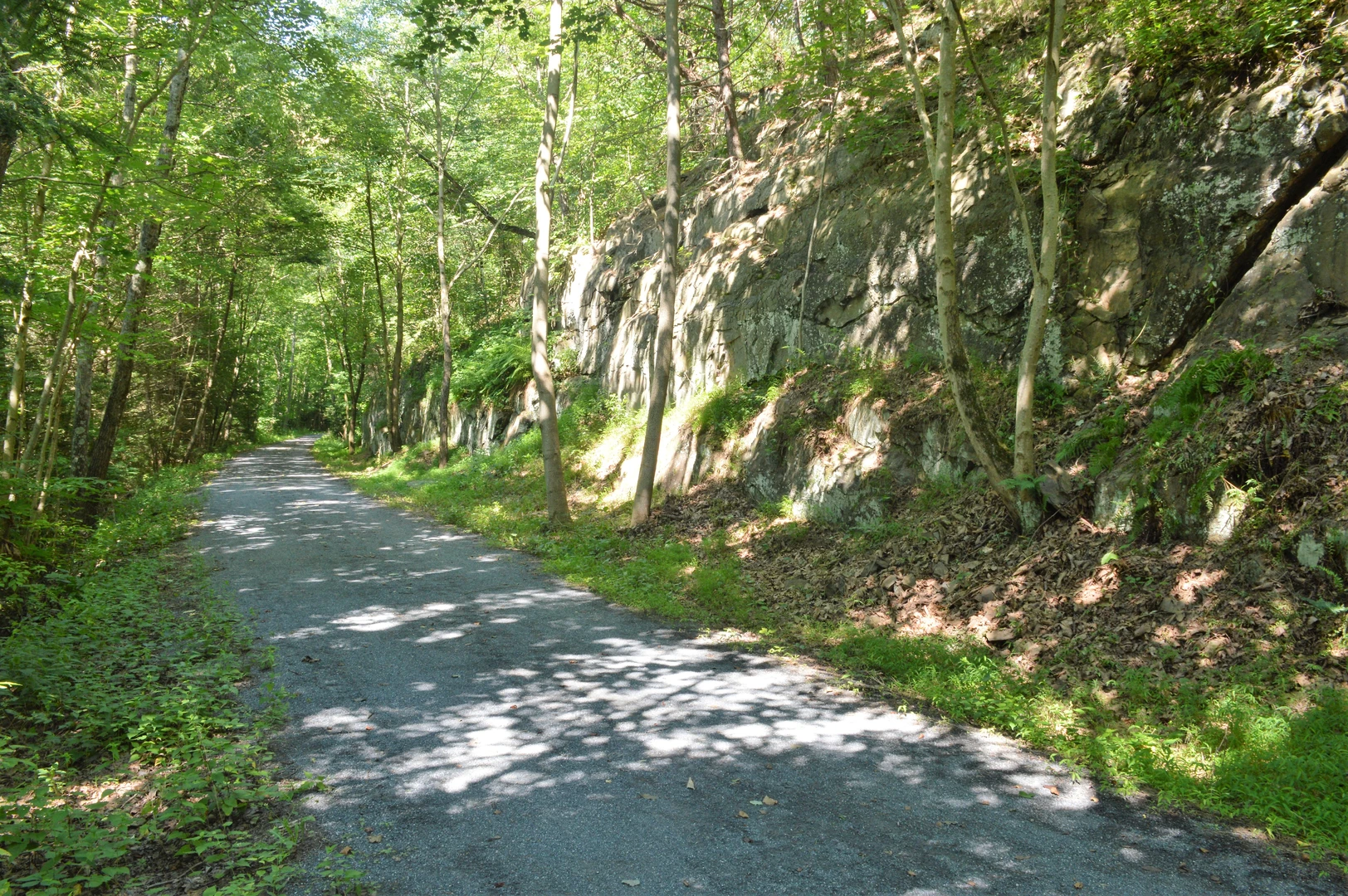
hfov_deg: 67.4
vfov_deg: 47.9
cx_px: 674
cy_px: 448
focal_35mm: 27
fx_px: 1010
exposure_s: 1/20
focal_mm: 18
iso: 400
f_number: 11
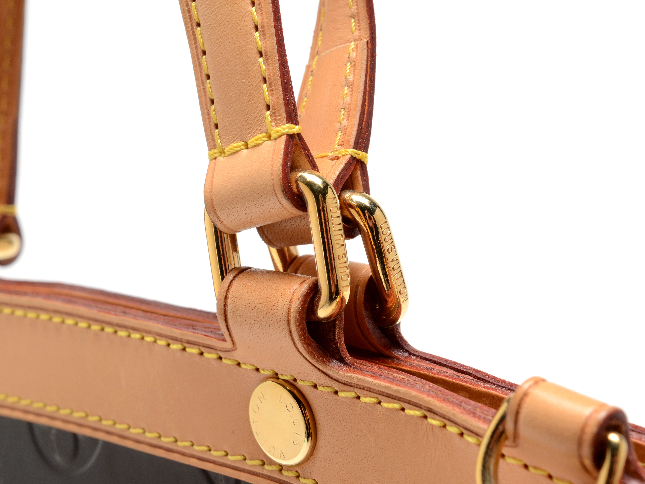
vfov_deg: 16.3
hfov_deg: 21.6
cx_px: 342
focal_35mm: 91
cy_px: 240
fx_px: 1687
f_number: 14
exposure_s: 1/125
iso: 400
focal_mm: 55
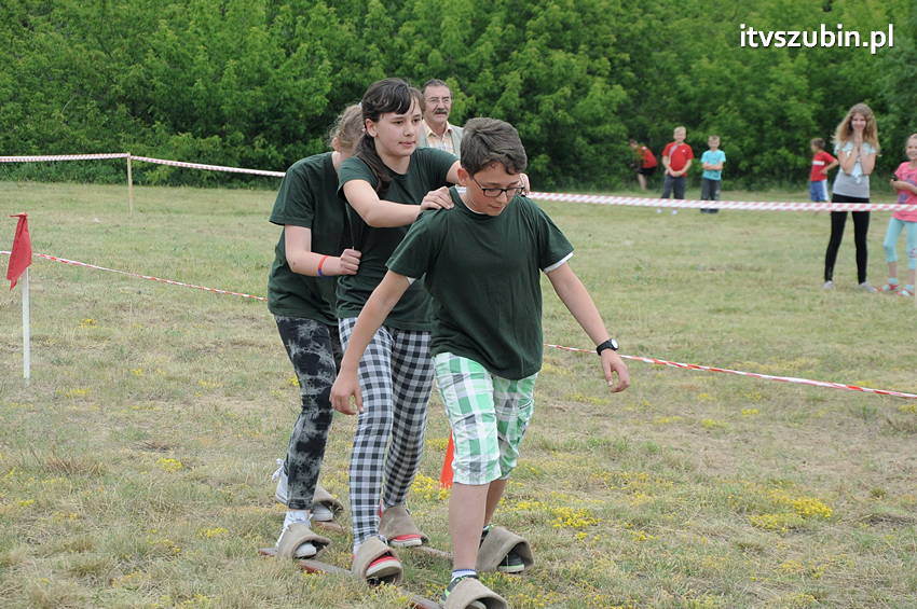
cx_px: 458
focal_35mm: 112
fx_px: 2863
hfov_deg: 18.2
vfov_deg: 12.2
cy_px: 304
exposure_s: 1/800
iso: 800
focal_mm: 75
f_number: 7.1
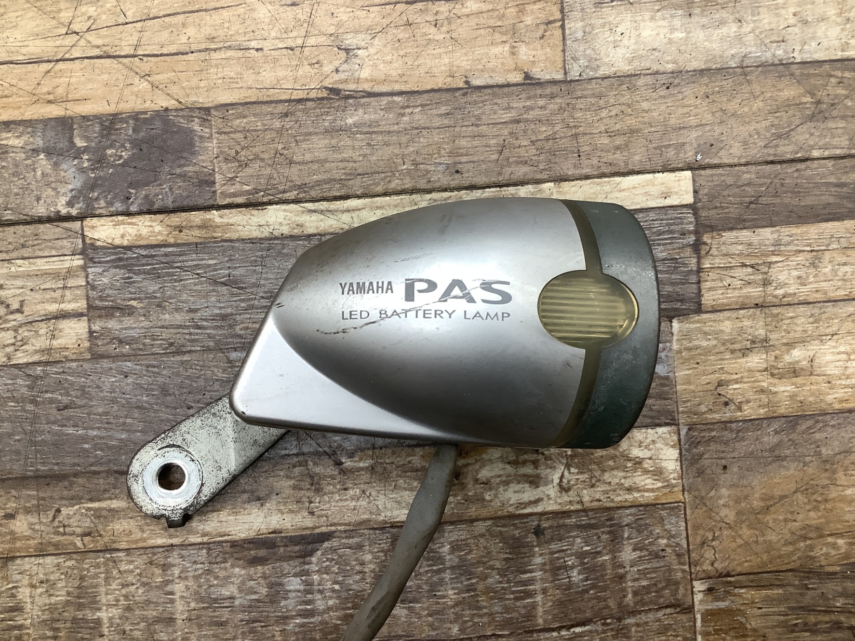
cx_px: 428
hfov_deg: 58.3
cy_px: 320
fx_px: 766
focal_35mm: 31
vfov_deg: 45.5
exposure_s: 1/50
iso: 80
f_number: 2.4
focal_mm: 3.3
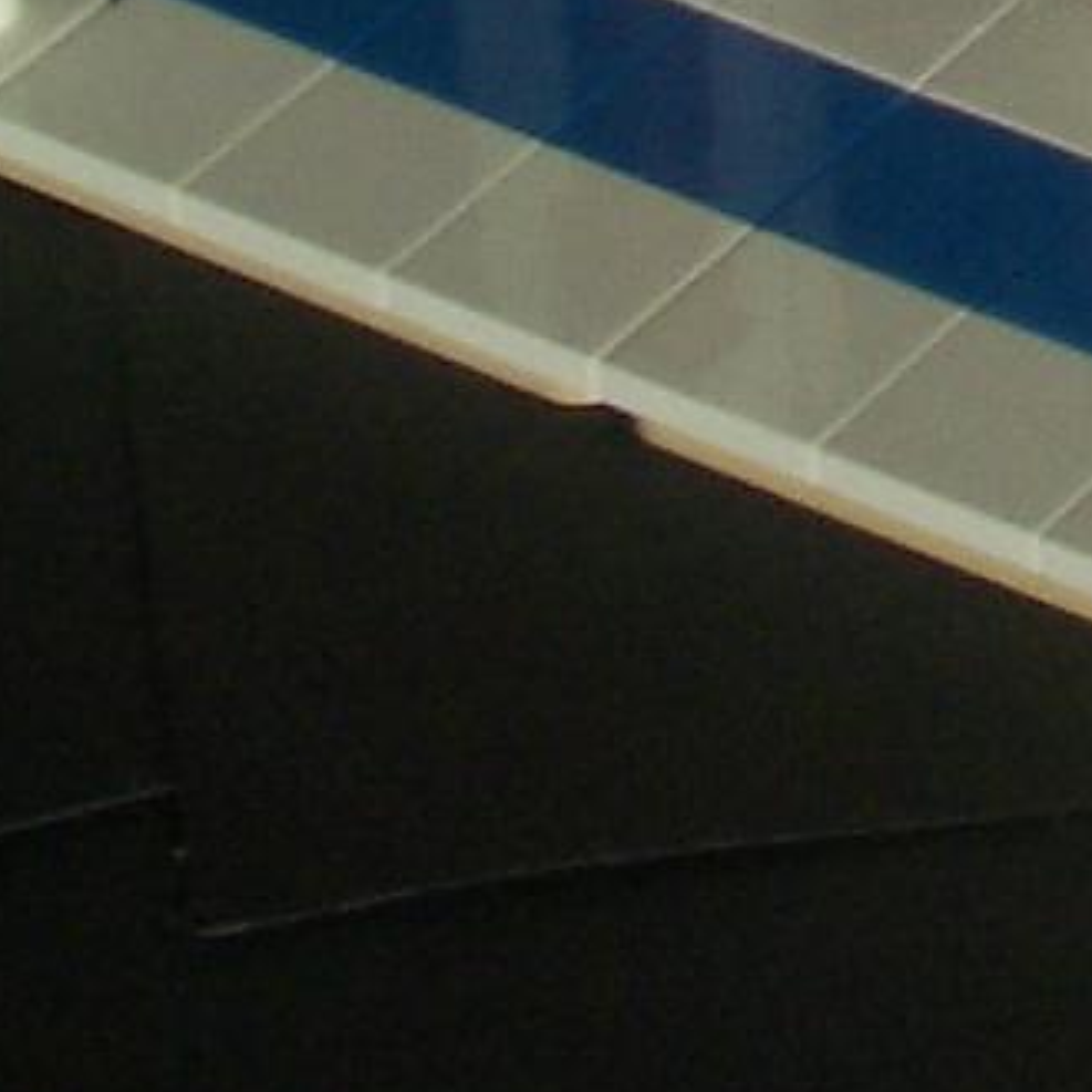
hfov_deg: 5.6
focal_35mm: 303
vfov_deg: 5.5
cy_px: -1945
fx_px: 10814
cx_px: 2420
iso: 50
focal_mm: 8.2
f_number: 5
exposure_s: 1/640
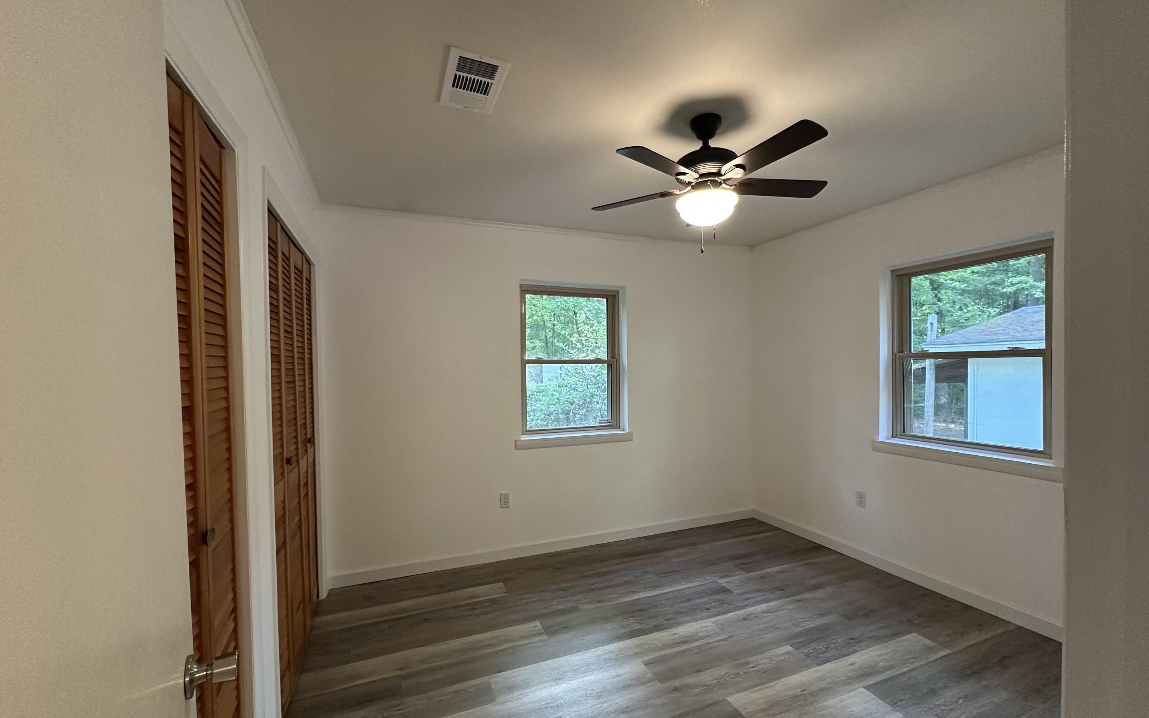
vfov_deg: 74.8
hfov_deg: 101.5
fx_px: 470
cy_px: 376
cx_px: 576
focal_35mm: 15
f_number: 2.2
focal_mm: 2.22
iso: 500
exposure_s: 1/60
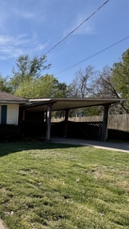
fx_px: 152
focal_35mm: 25
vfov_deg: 73.3
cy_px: 137
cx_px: -58
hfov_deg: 29.9
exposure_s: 1/914
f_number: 2.2
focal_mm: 2.22
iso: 20
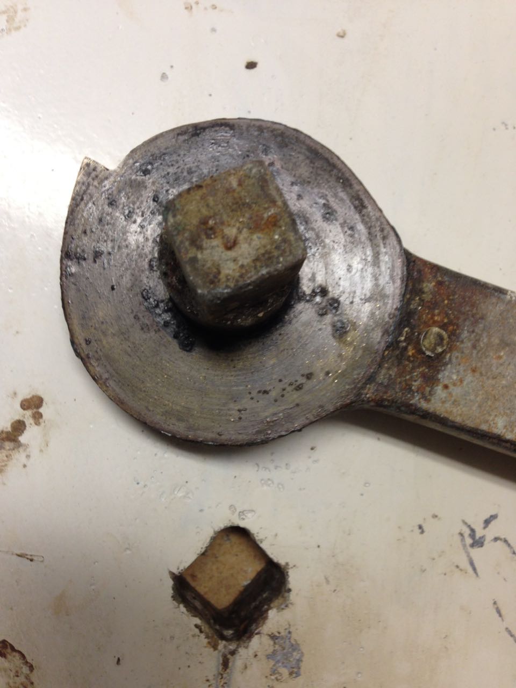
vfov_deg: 55.4
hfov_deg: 42.9
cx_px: 258
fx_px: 656
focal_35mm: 33
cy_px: 344
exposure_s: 1/20
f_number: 2.4
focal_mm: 4.12
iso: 80
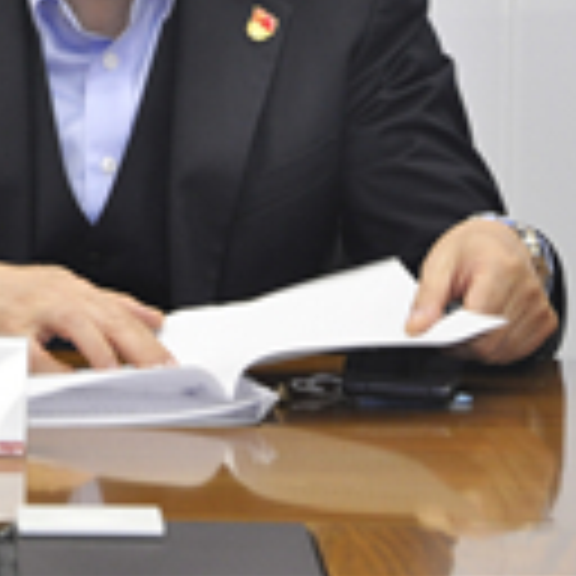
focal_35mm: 416
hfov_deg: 4.2
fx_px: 7838
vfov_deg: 4.2
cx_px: 135
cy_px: -16
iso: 800
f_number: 5.6
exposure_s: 1/50
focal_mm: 105
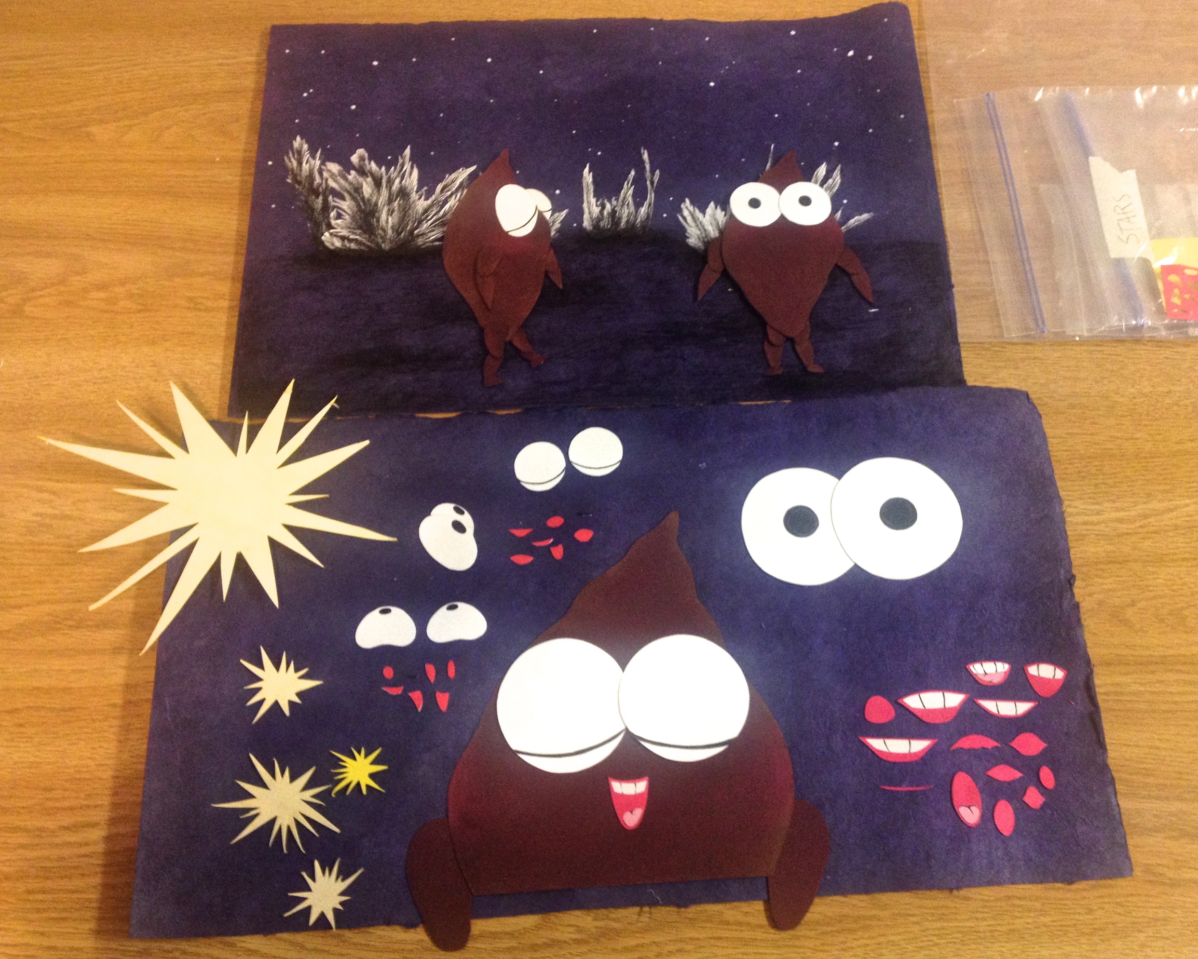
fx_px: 1312
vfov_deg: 40.1
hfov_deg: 49.1
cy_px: 481
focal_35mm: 37
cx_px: 629
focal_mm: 4.28
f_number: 2.4
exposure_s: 1/20
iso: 200
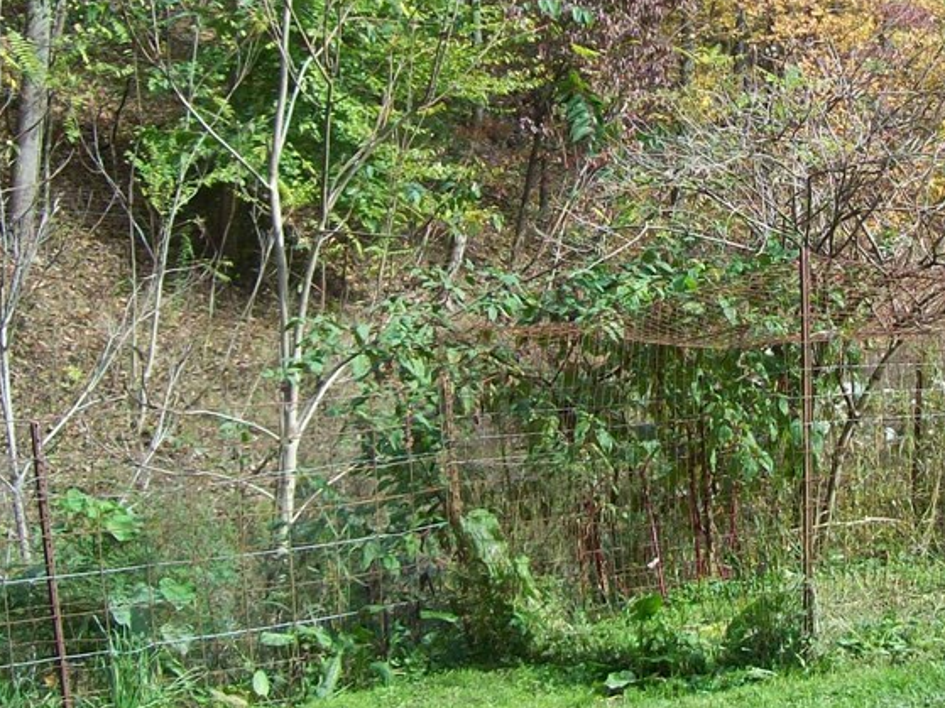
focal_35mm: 66
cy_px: 155
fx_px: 1801
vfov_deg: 22.0
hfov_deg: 28.9
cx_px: 727
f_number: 2.7
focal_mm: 6
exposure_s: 1/277
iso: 80
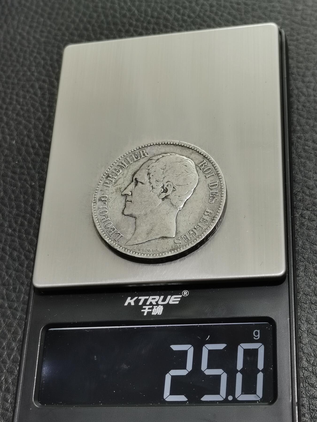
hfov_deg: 22.9
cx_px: 158
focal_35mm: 64
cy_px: 211
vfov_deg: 30.3
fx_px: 781
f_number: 1.8
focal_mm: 5.58
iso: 80
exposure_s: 1/100
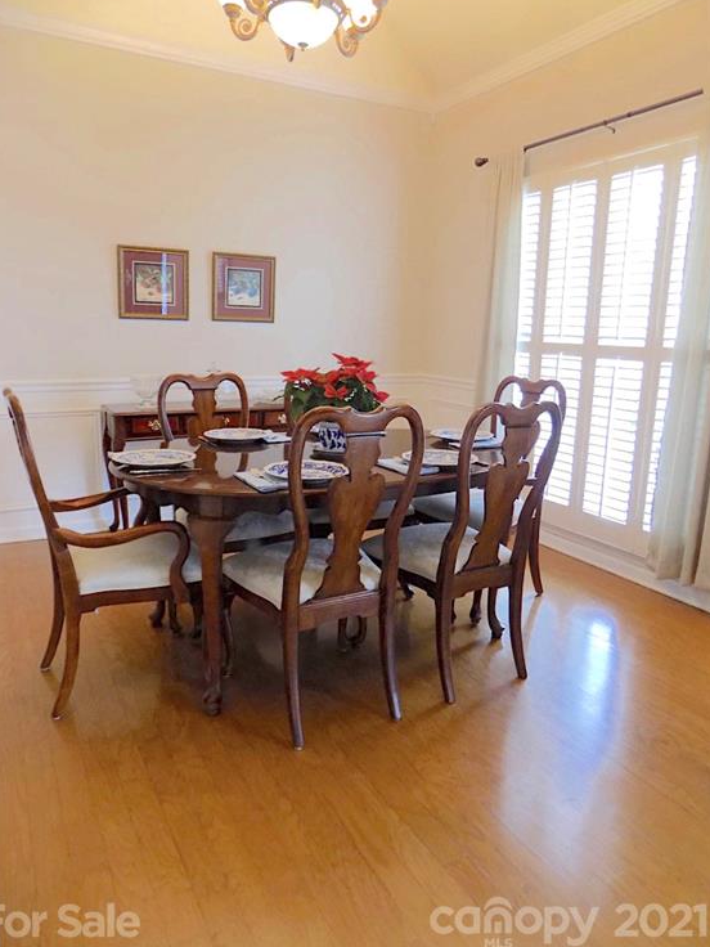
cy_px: 474
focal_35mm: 24
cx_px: 346
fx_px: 656
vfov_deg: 71.6
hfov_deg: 56.8
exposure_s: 1/30
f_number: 3.1
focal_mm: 4
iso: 180
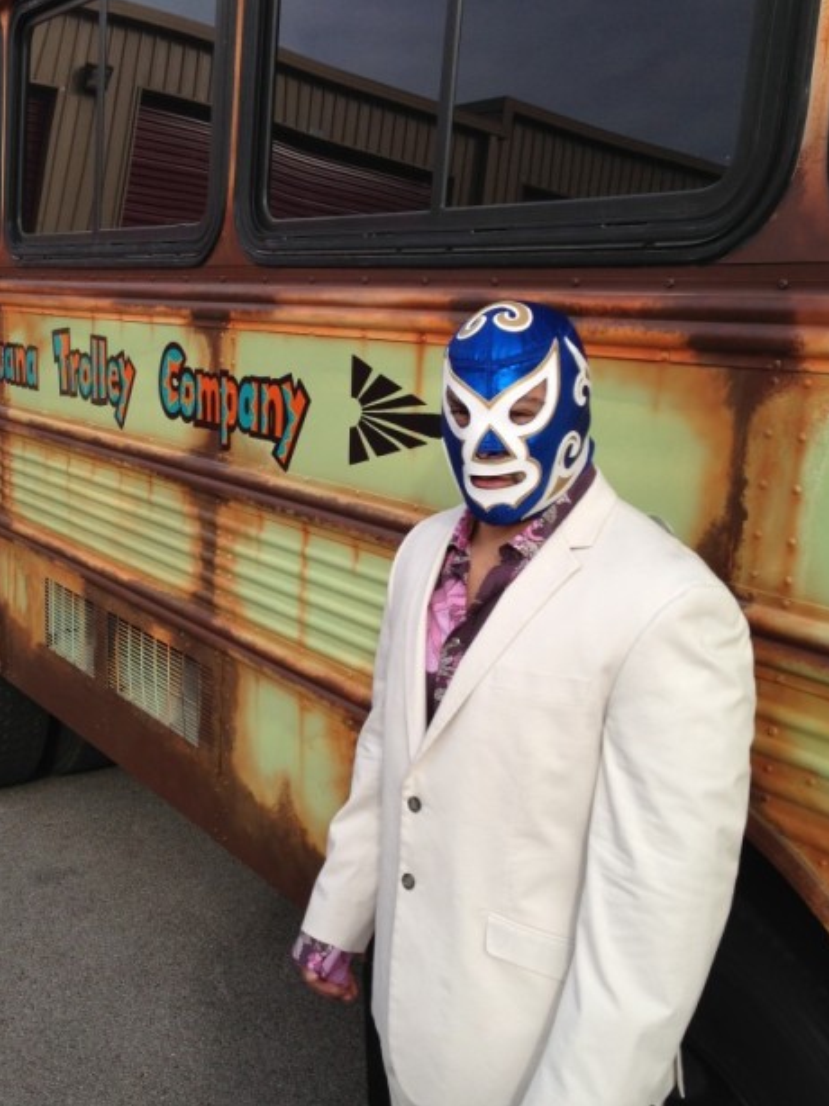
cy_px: 533
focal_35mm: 43
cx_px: 337
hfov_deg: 33.5
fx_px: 1374
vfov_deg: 43.9
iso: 50
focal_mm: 4.13
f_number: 2.4
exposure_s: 1/723
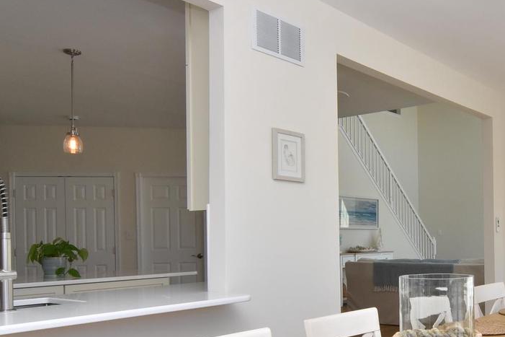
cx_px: 415
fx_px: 519
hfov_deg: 48.5
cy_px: 237
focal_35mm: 37
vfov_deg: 35.4
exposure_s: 1/100
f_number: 18
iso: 800
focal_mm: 12
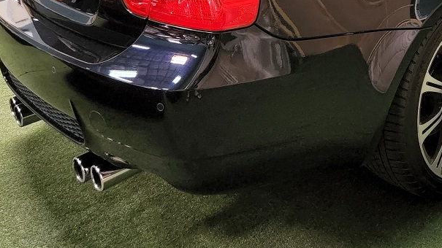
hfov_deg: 36.8
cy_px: -85
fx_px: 621
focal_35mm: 53
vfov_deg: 20.4
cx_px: 396
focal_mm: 5.4
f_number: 1.8
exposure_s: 1/120
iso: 800
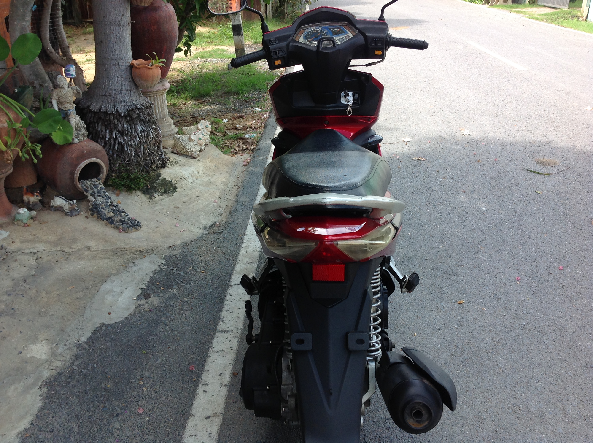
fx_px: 599
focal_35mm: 35
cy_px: 222
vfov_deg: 40.6
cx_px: 296
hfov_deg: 52.7
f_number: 2.4
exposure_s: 1/451
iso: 50
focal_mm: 4.28
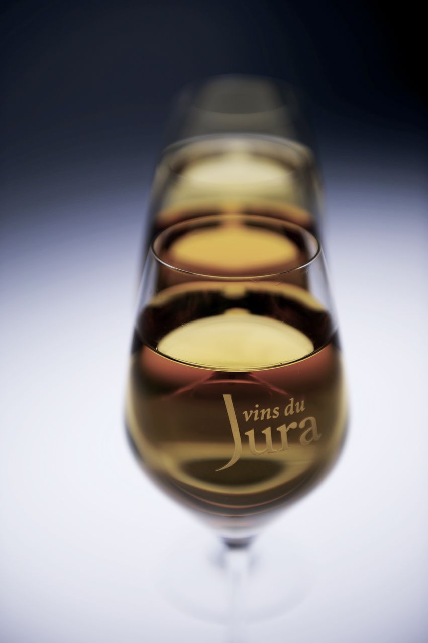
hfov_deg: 19.4
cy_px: 322
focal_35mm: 70
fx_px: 1250
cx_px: 214
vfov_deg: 28.9
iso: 200
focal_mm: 70
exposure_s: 1/2500
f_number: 2.8
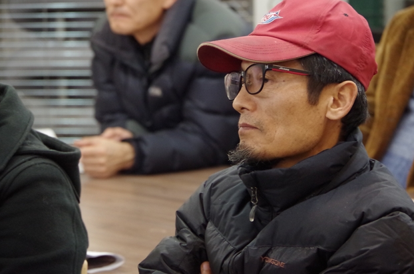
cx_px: 206
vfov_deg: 6.6
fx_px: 2387
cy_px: 139
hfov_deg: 9.9
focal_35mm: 208
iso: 3200
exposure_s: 1/20
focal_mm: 135
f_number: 5.6
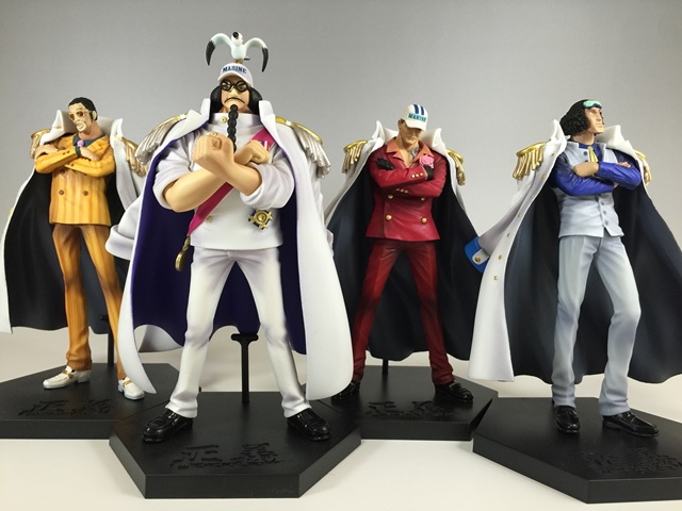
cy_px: 256
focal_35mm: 29
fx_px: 571
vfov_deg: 48.2
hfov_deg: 61.7
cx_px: 341
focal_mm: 4.15
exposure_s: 1/33
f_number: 2.2
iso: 64
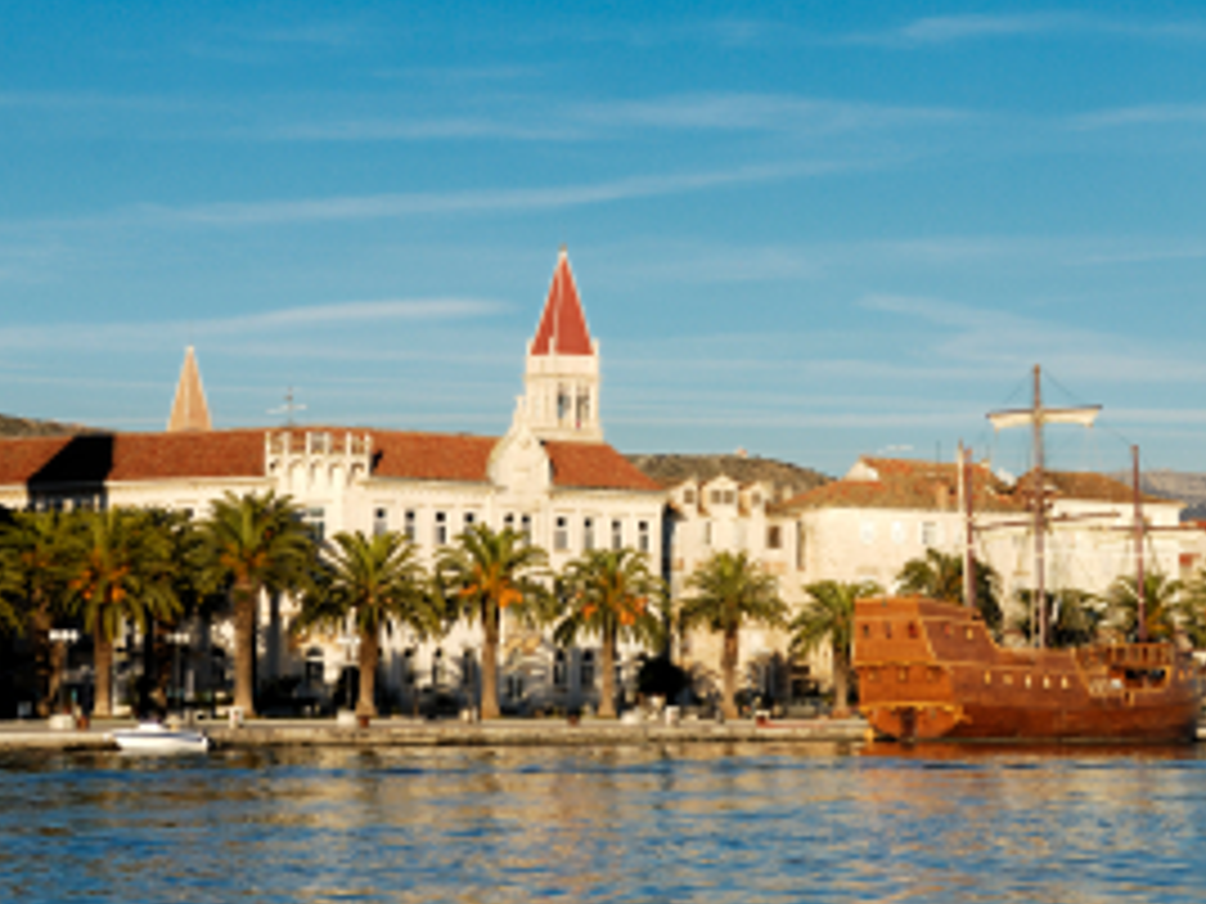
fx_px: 3972
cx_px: 634
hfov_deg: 17.3
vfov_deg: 13.0
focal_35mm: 114
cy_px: 421
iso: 100
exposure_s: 1/250
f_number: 8
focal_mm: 50
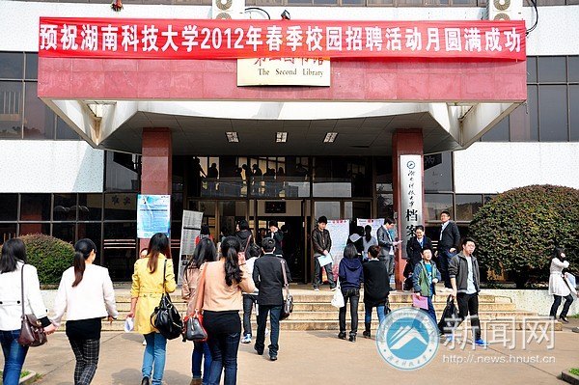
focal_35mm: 39
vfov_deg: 34.2
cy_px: 192
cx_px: 290
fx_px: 627
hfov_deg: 49.6
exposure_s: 1/500
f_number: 4
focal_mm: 26
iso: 200
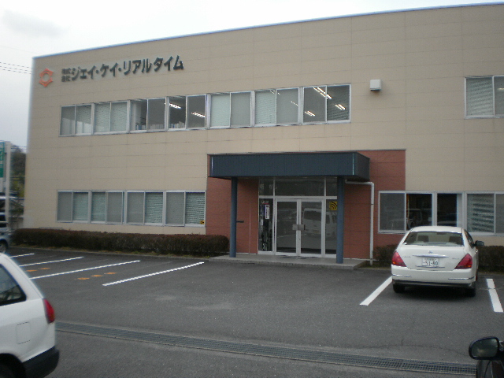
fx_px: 524
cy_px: 189
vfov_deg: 39.7
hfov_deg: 51.4
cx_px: 252
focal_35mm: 36
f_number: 3.1
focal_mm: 6.3
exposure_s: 1/320
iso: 100
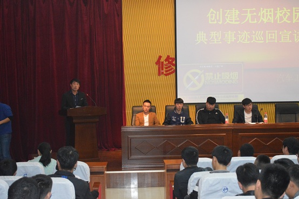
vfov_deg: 22.6
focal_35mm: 60
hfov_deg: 33.4
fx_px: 498
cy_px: 100
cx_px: 150
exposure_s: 1/60
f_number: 5.3
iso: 3200
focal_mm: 40
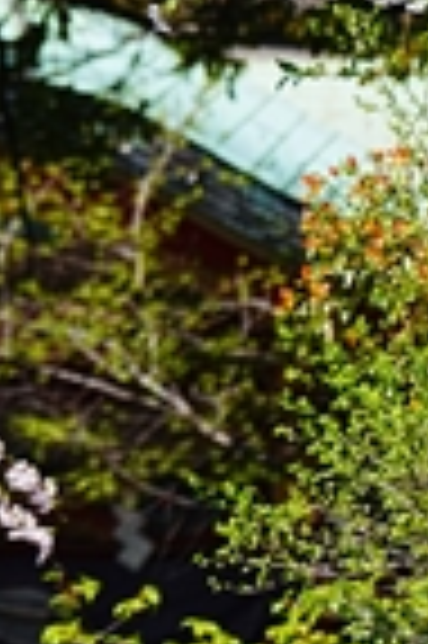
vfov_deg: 2.6
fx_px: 14407
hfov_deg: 1.7
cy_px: 122
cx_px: -124
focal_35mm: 806
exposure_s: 1/400
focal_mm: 288
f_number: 6.3
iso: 100
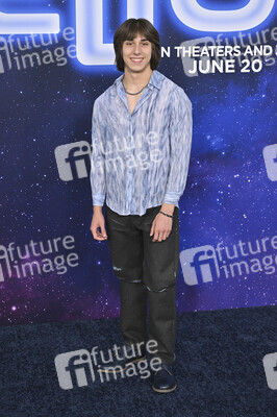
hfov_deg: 22.2
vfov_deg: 32.9
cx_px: 138
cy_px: 208
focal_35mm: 61
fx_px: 705
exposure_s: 1/320
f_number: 5.6
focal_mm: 61
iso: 1600
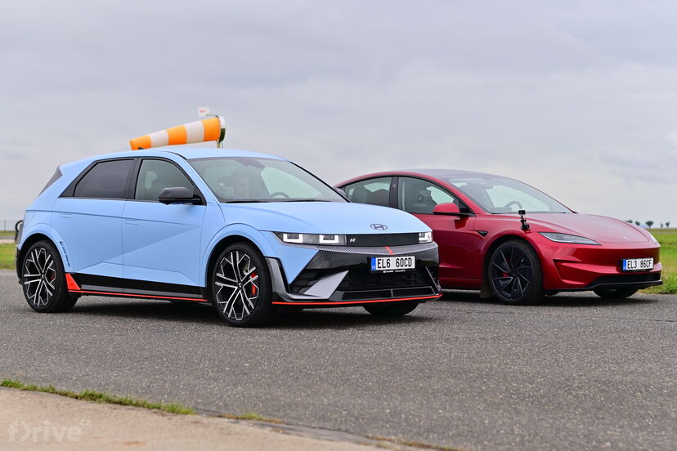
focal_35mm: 75
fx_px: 1410
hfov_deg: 27.0
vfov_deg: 18.2
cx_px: 338
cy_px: 226
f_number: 2.5
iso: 100
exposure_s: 1/500
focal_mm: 50
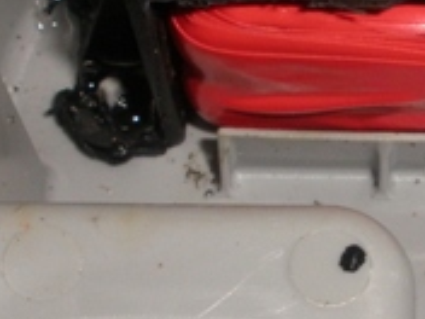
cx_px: 382
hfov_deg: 14.9
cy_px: 102
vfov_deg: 11.3
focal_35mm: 131
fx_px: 1608
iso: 200
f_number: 5.6
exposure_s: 1/30
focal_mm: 6.3
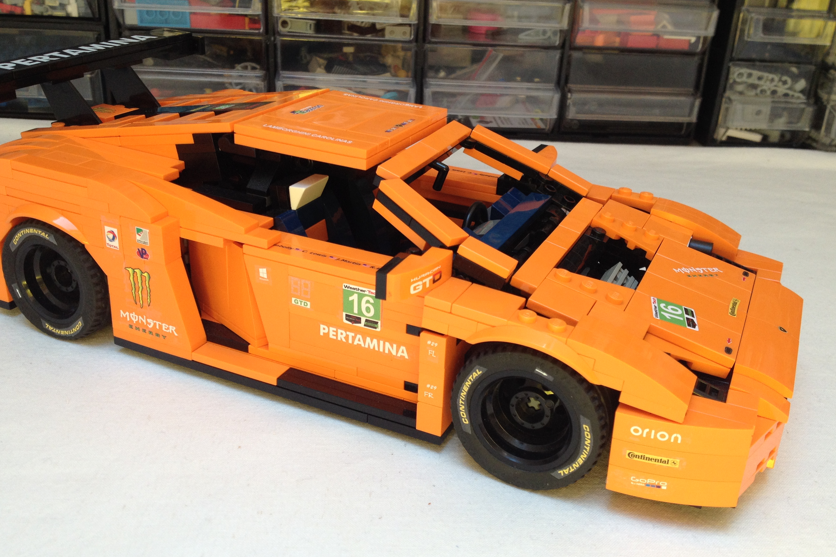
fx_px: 882
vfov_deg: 35.1
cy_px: 287
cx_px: 430
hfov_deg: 50.7
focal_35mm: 38
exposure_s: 1/120
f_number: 2.4
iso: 64
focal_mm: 4.28
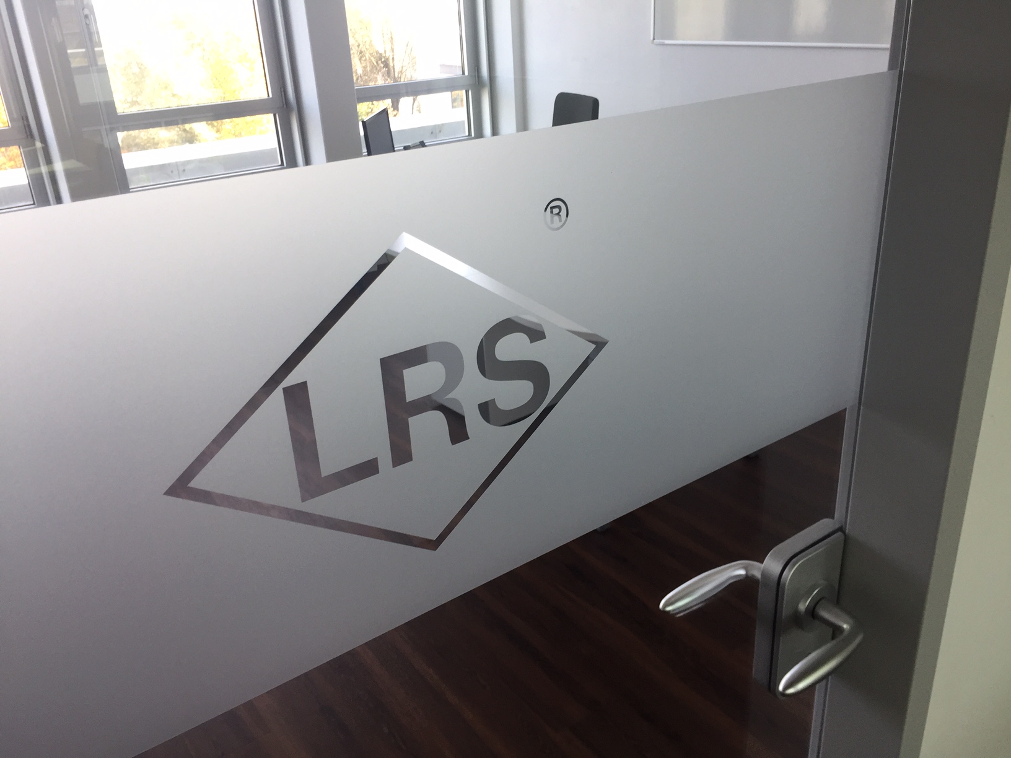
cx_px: 506
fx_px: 847
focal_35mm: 29
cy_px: 379
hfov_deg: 61.7
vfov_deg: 48.2
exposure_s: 1/100
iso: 50
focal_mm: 4.15
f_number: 2.2
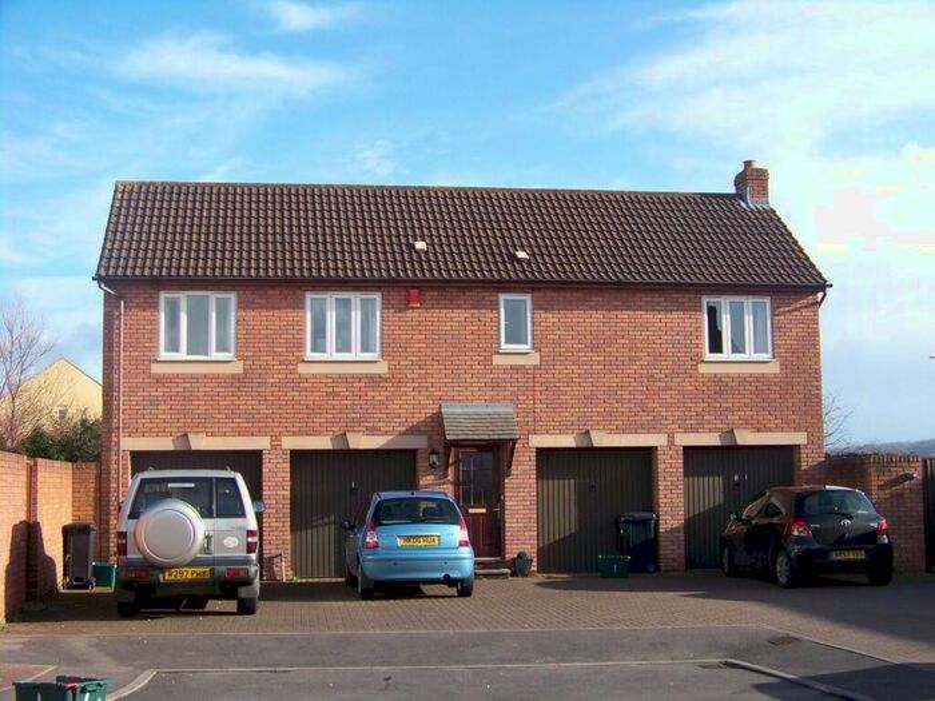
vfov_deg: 29.7
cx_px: 468
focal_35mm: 49
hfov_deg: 38.9
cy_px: 350
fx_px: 1324
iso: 64
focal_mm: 7.6
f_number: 3.2
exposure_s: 1/400
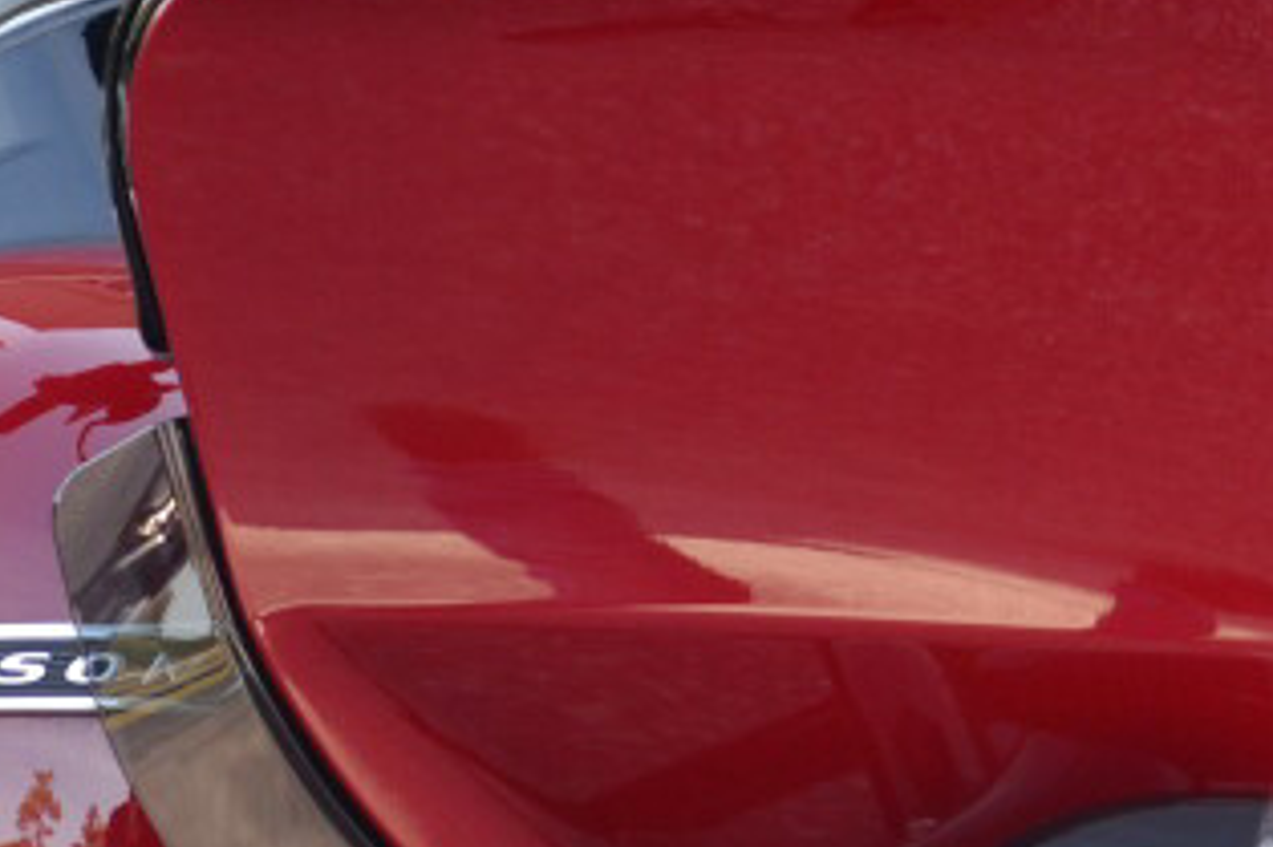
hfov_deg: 10.6
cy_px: -158
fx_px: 6892
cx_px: 604
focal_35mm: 195
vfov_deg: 7.0
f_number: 5.6
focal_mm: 34
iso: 320
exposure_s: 1/125
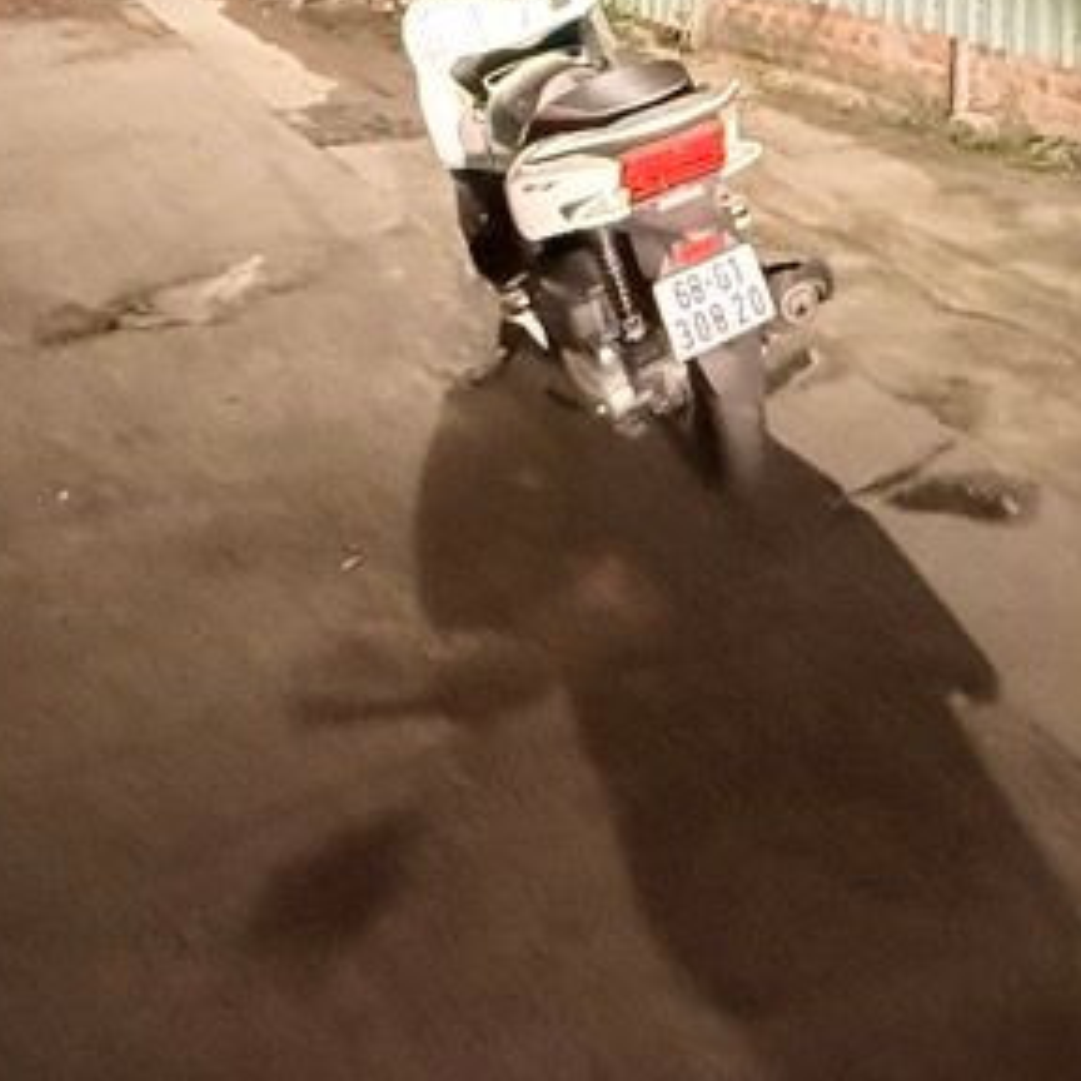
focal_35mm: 44
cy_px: -327
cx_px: 1089
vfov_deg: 30.3
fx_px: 1555
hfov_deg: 34.7
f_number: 2.2
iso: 2000
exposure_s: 1/30
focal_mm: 2.22
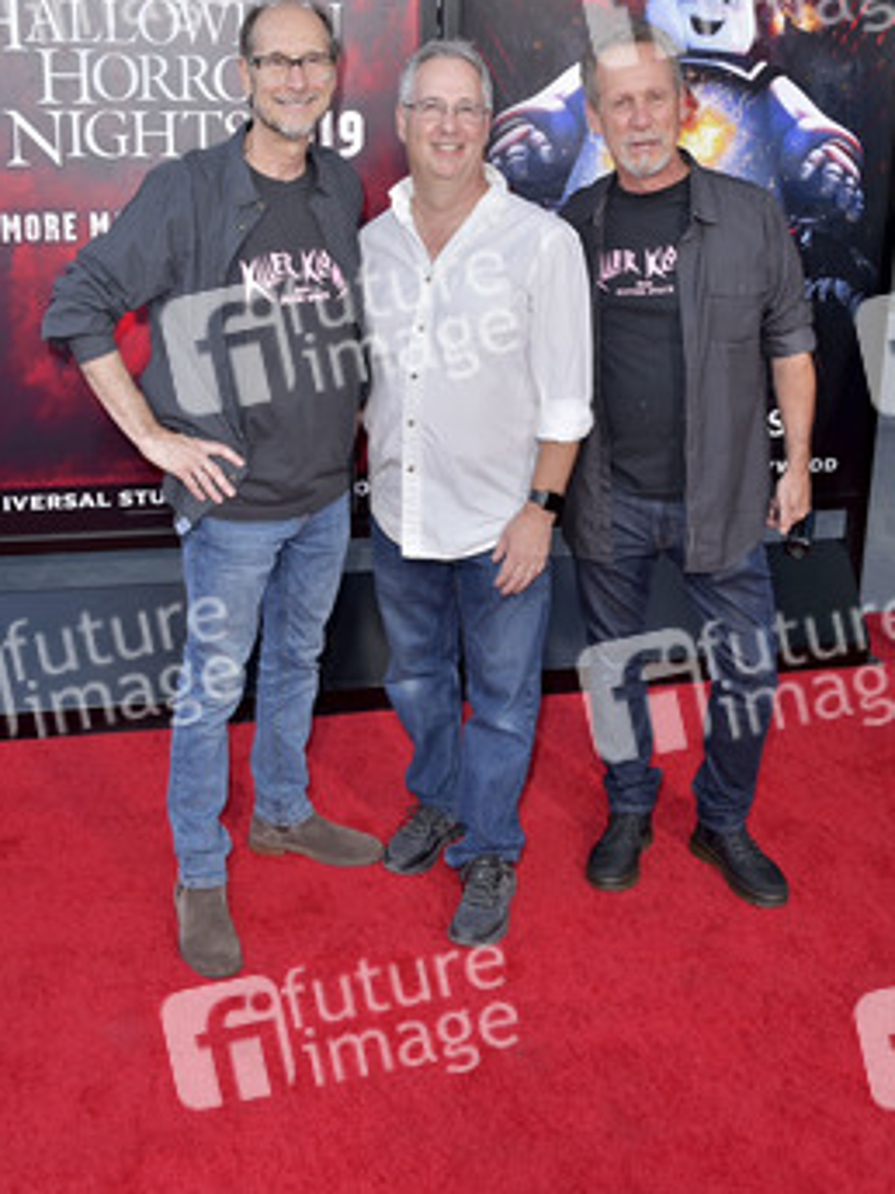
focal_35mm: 38
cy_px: 507
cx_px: 442
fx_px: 1310
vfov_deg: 48.8
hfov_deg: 37.7
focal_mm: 34
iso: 320
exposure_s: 1/250
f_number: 7.1
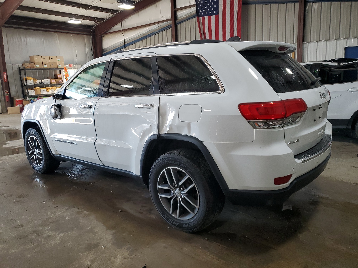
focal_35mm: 26
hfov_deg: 67.3
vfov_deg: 53.1
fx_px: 269
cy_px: 134
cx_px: 179
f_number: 1.5
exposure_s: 1/120
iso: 82
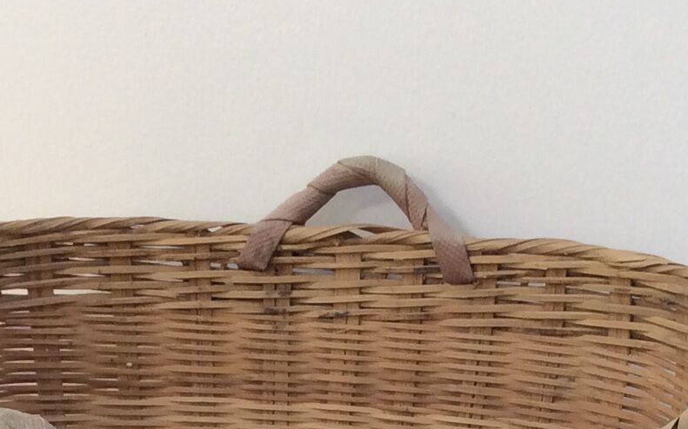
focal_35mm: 111
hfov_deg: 18.7
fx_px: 2081
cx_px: 181
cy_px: 868
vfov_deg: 10.7
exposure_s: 1/50
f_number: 2.4
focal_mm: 3.3
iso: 50
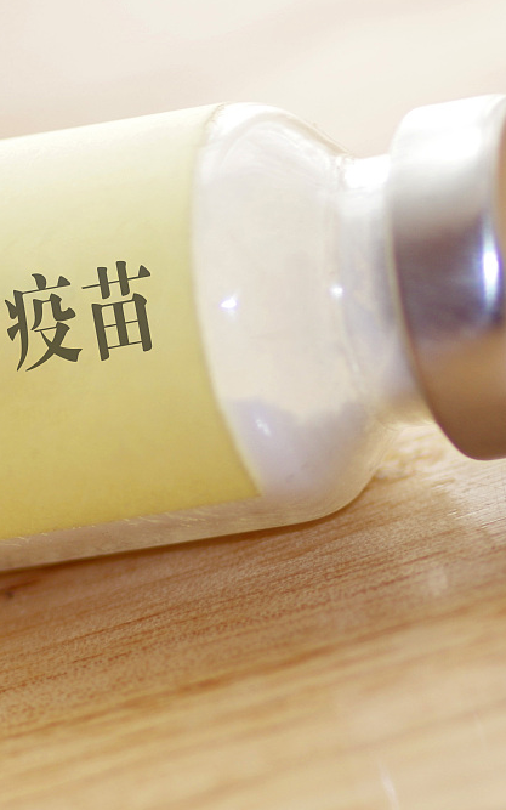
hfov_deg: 3.4
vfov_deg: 5.4
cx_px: 444
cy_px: 369
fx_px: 8581
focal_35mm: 389
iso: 100
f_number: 2.8
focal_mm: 100
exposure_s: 1/100
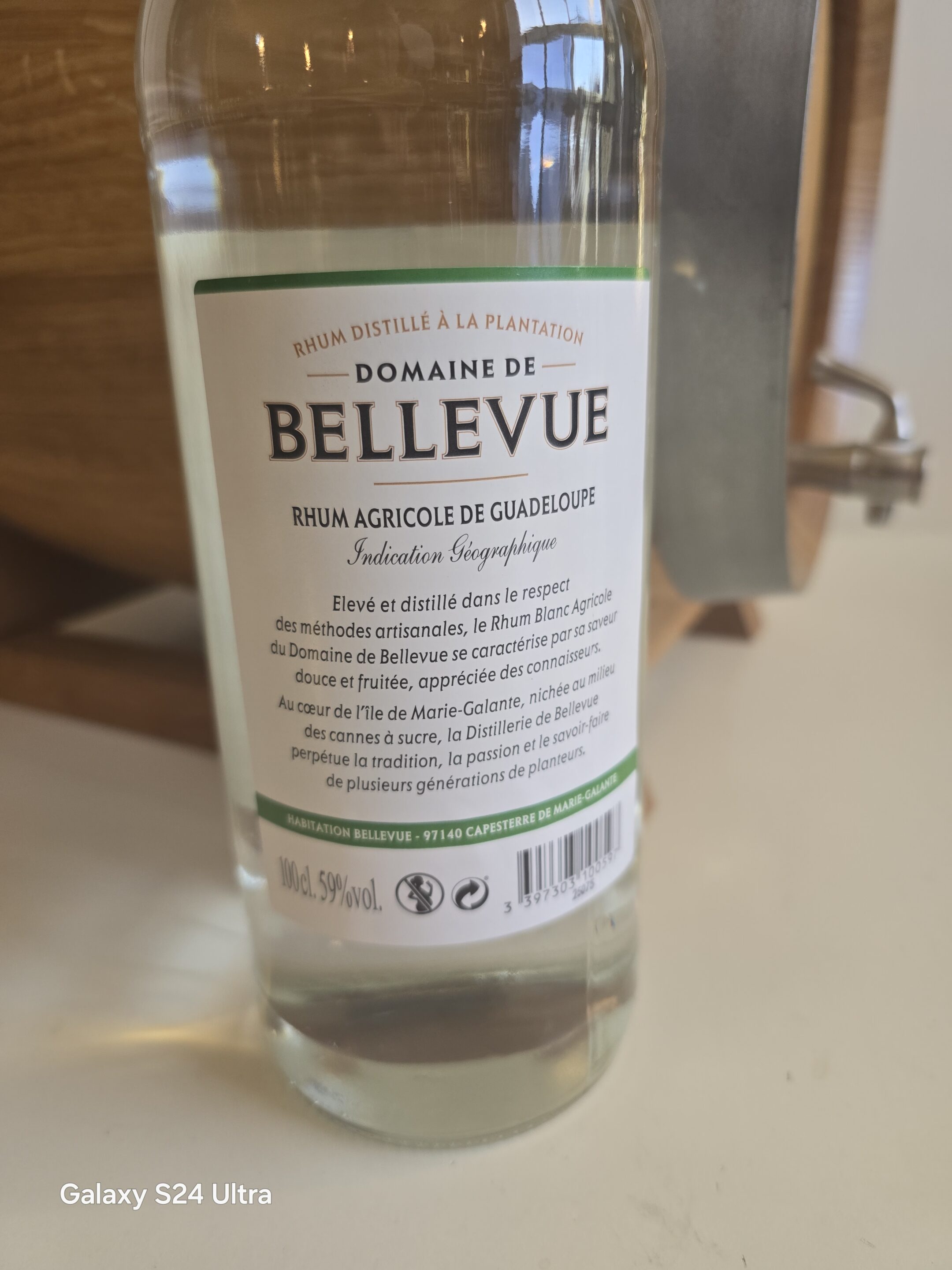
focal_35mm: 23
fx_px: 843
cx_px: 476
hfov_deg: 58.9
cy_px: 635
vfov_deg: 73.9
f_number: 1.7
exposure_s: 1/100
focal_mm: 6.3
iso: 125
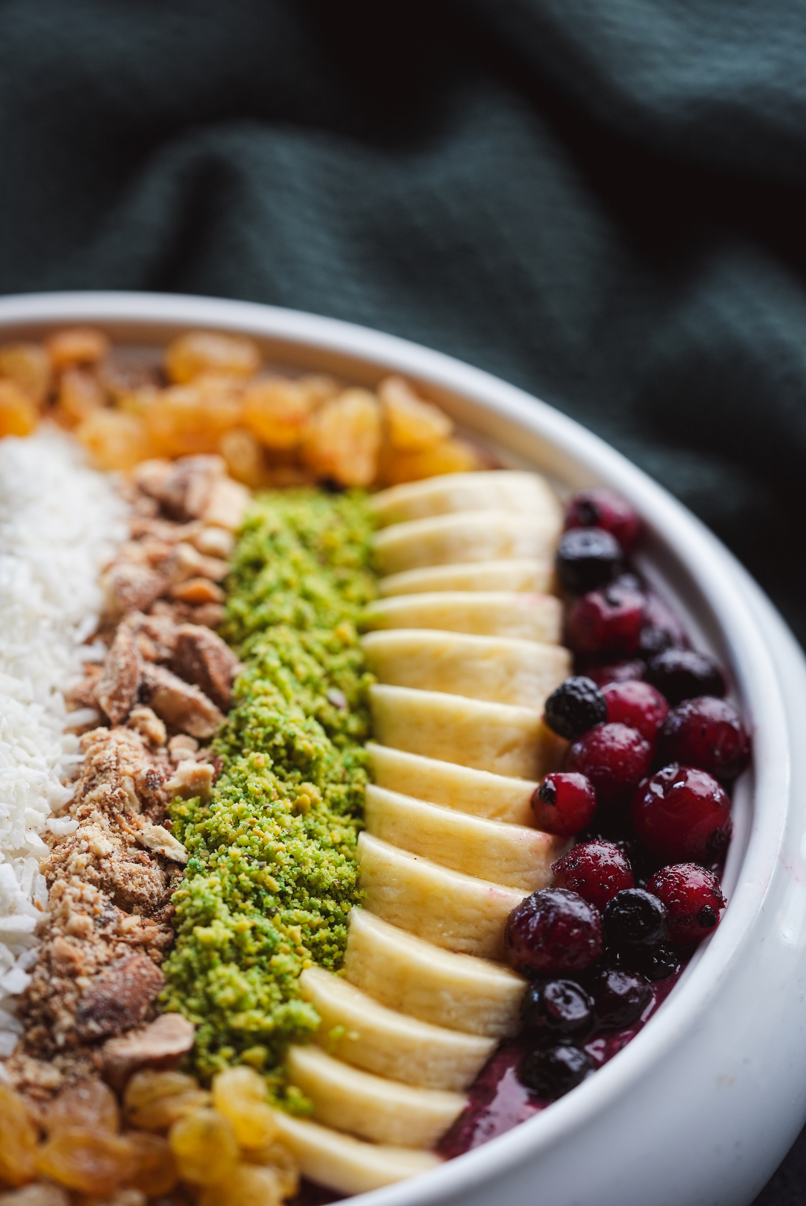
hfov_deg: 15.2
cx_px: 403
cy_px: 603
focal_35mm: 90
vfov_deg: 22.6
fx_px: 3018
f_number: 5
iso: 640
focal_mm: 90
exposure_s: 1/80
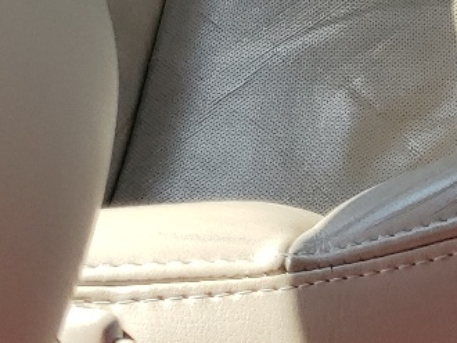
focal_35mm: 126
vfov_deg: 11.2
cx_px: 853
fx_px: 1665
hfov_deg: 13.7
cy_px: -196
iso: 50
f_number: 1.5
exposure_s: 1/625
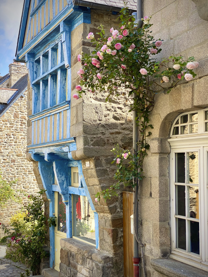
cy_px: 138
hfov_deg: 28.0
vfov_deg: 36.8
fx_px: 417
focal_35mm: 52
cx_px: 104
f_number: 2
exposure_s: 1/324
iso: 20
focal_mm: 6
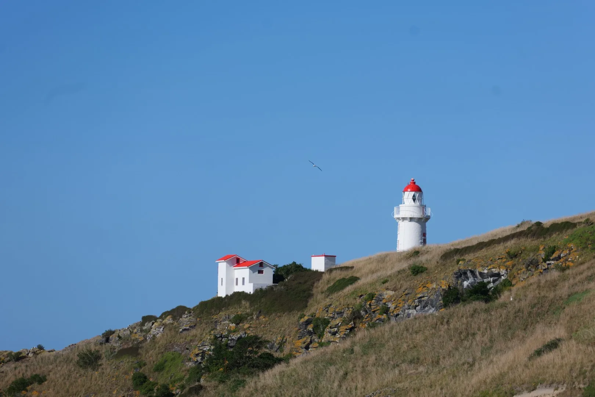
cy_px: 198
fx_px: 3305
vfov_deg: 6.9
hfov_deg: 10.3
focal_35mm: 200
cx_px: 298
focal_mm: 200
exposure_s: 1/500
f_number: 7.1
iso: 100
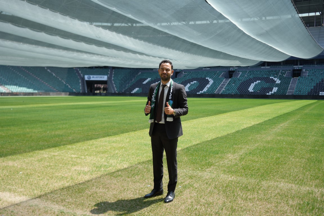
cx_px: 162
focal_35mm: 35
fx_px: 315
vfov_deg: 37.9
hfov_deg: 54.4
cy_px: 108
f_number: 4.5
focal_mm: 35
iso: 100
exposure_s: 1/250
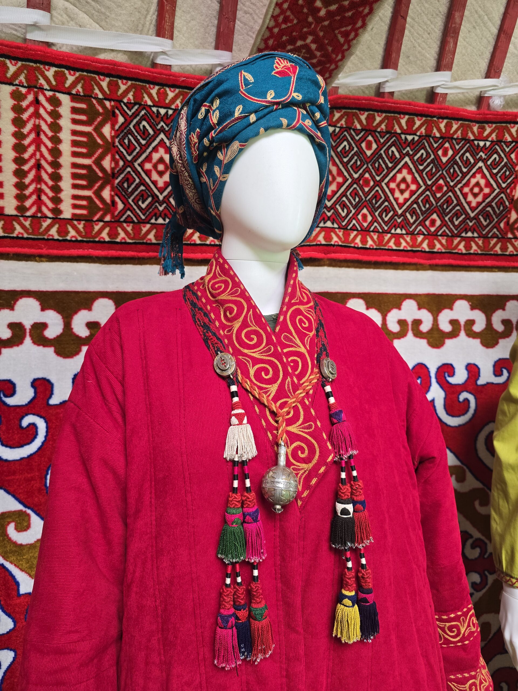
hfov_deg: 58.9
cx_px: 259
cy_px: 346
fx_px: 459
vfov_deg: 73.9
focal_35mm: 23
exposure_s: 1/100
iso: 200
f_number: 1.7
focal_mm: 6.3
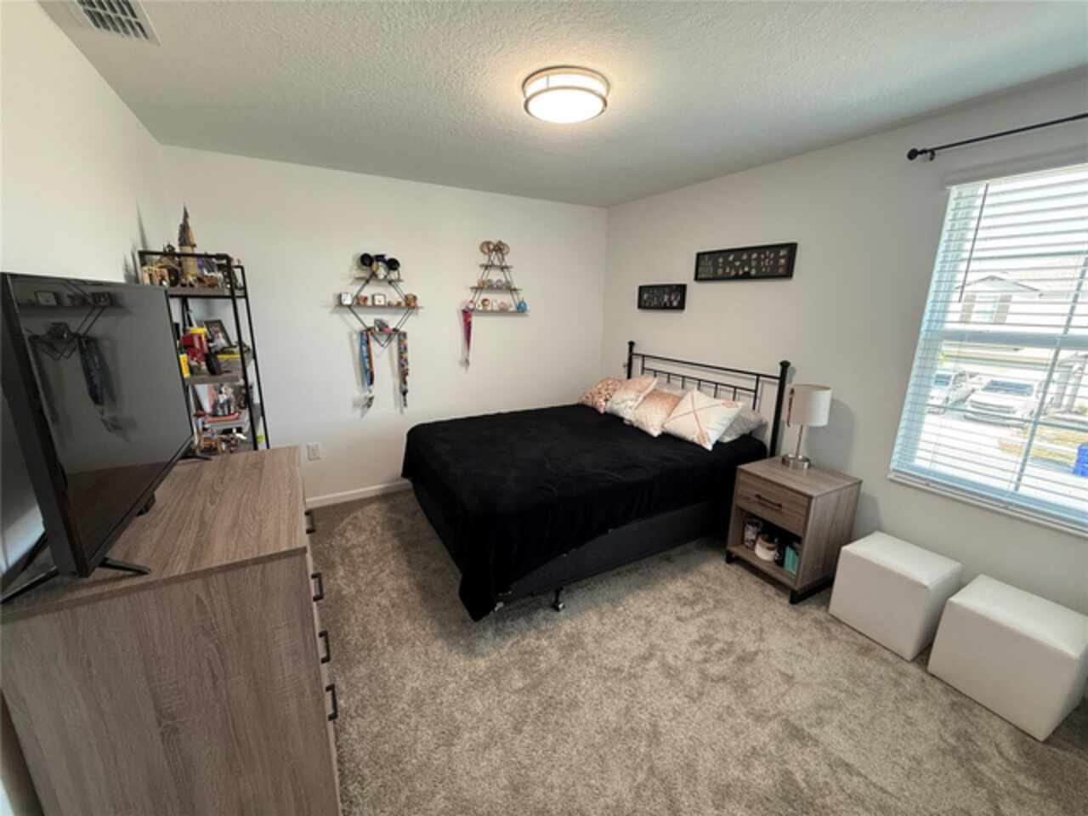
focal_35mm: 14
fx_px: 440
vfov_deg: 85.7
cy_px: 408
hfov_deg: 102.1
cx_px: 544
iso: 250
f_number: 2.2
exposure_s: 1/60
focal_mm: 2.22
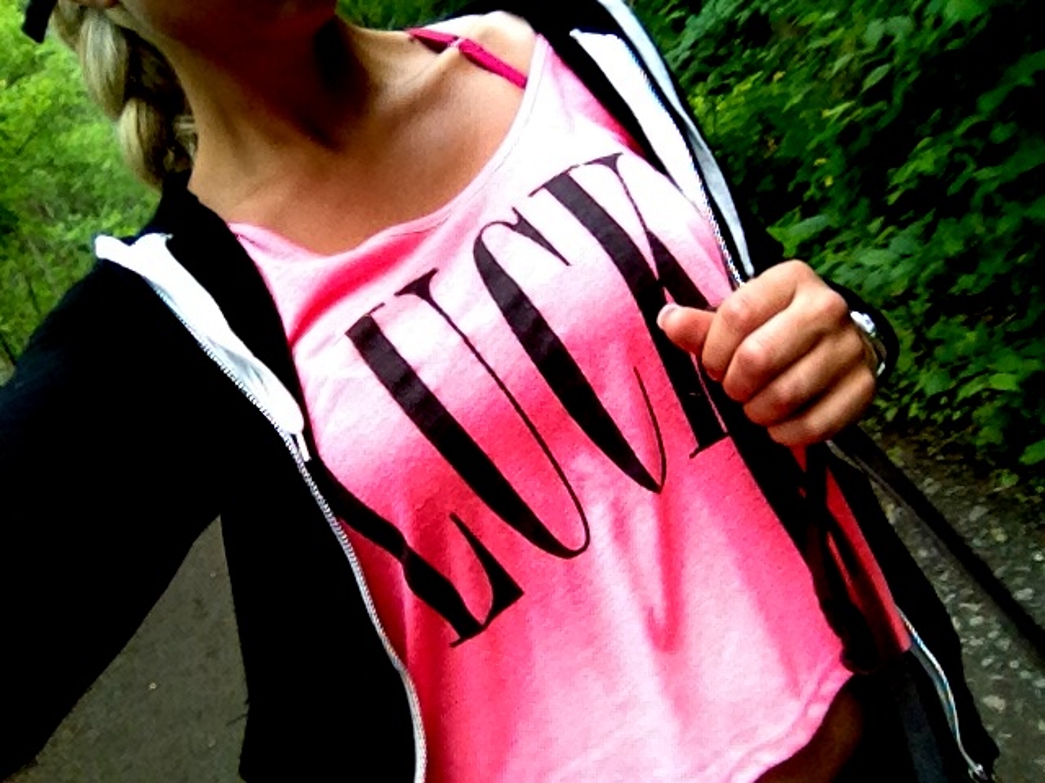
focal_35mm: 35
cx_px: 522
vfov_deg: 40.7
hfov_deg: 52.6
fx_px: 1057
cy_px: 392
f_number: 2.4
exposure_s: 1/134
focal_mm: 1.85
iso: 250
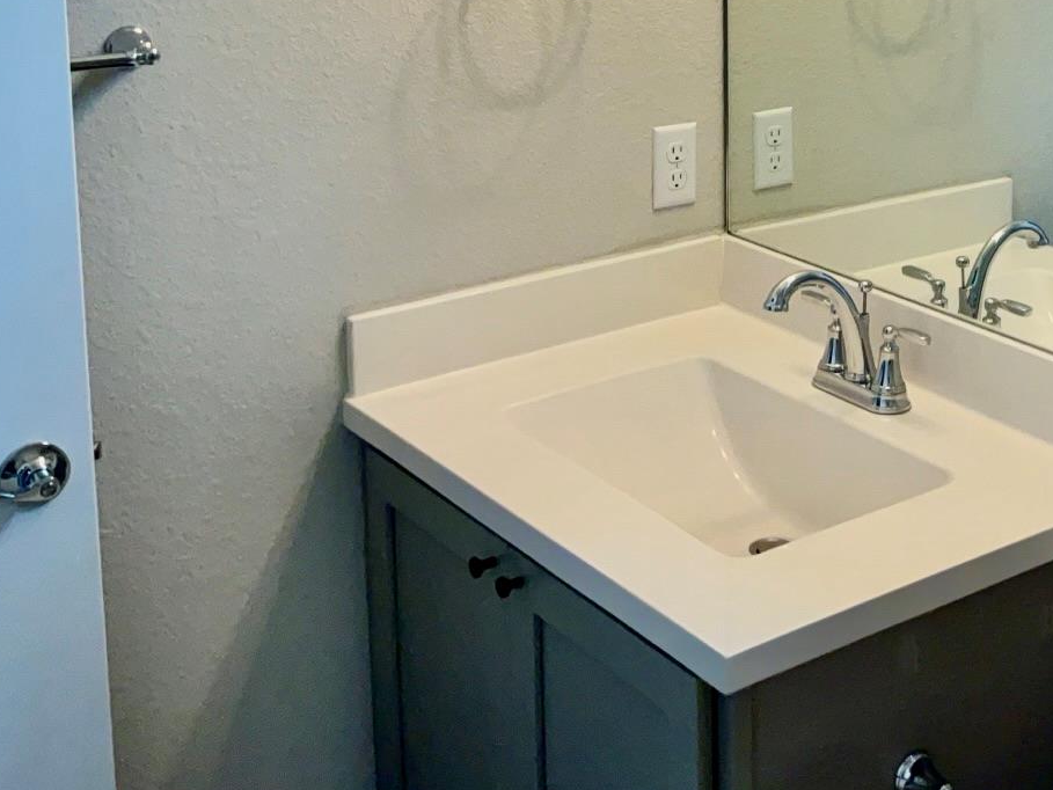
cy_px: 3
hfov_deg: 32.1
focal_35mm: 57
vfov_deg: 24.5
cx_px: 946
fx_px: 1734
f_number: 1.8
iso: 50
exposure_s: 1/100
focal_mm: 3
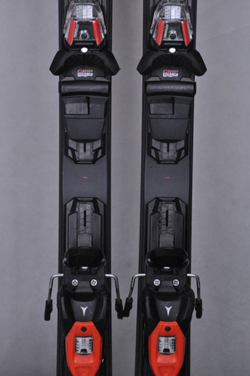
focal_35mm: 112
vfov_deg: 18.2
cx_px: 125
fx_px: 1174
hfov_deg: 12.2
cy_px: 188
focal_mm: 75
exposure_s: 1/125
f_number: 9.5
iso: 3200
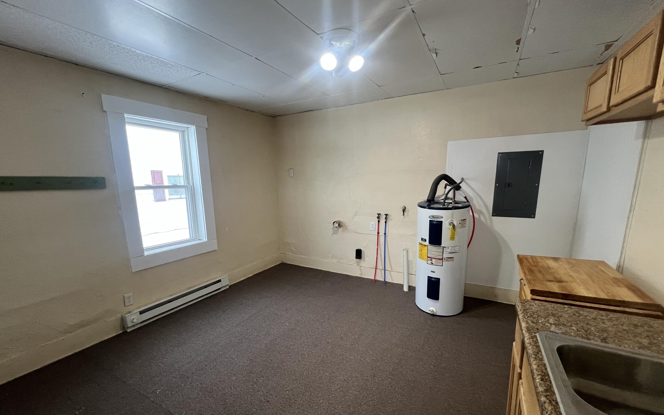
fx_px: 253
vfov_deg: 78.3
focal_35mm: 14
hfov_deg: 105.3
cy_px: 232
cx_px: 328
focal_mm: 1.57
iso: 250
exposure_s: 1/60
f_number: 1.8
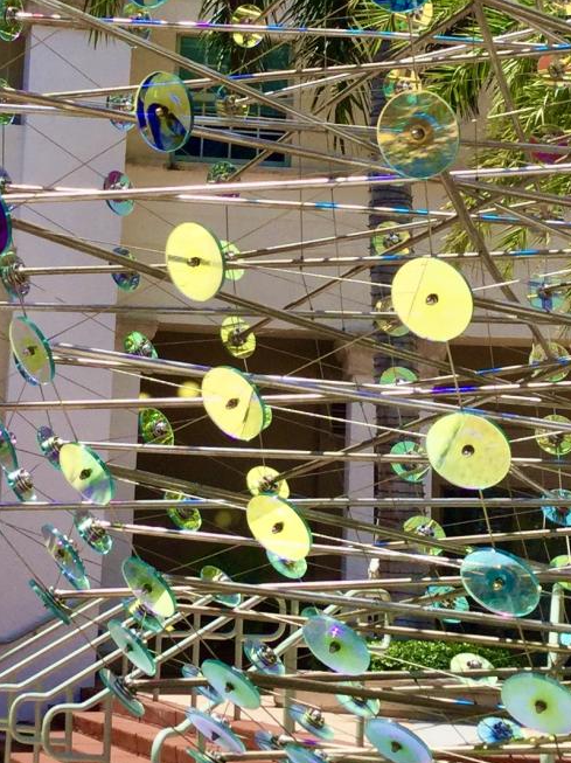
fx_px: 2091
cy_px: 190
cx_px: 276
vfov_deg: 20.5
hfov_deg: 15.5
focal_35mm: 95
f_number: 2.4
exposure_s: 1/1538
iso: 25
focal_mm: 3.3
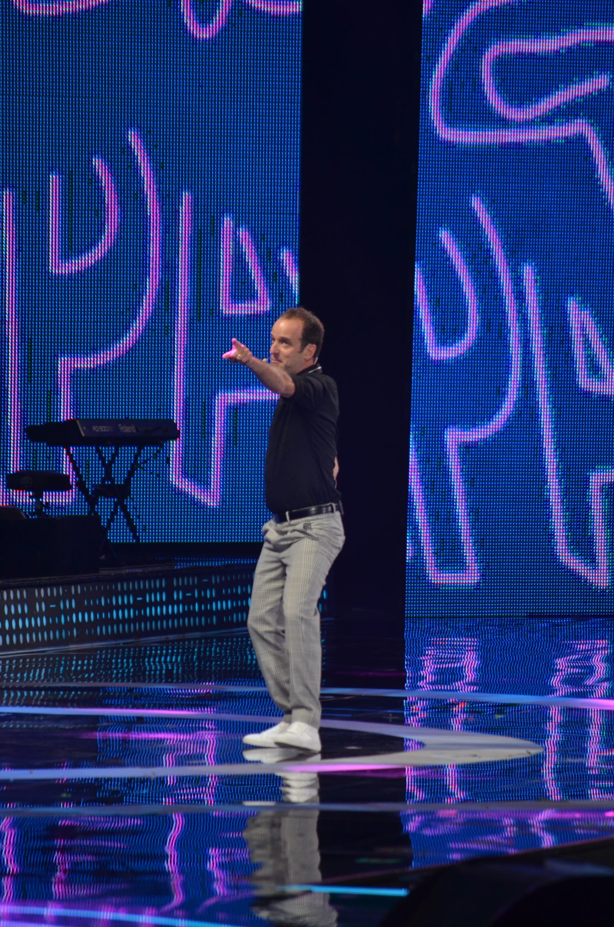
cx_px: 307
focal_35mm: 300
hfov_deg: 4.6
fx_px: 7711
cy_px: 464
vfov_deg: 6.9
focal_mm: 200
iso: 800
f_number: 5.6
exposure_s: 1/125
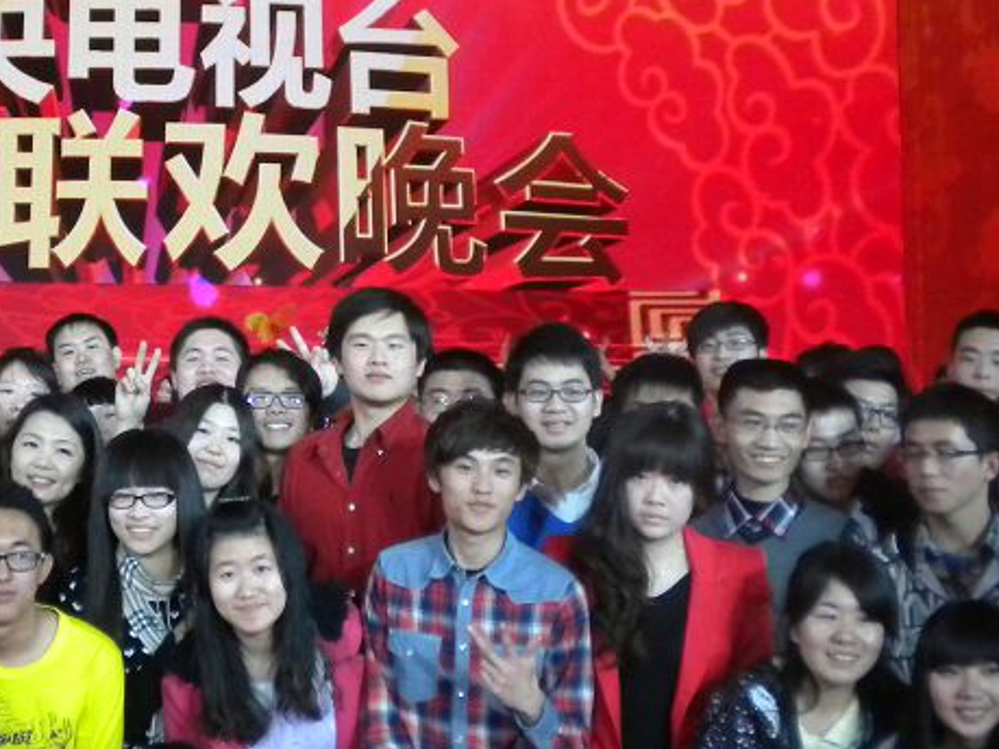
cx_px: 163
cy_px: 196
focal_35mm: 61
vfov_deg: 23.8
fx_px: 1760
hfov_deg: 30.7
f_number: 3.1
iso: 400
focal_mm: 6.3
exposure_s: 1/207
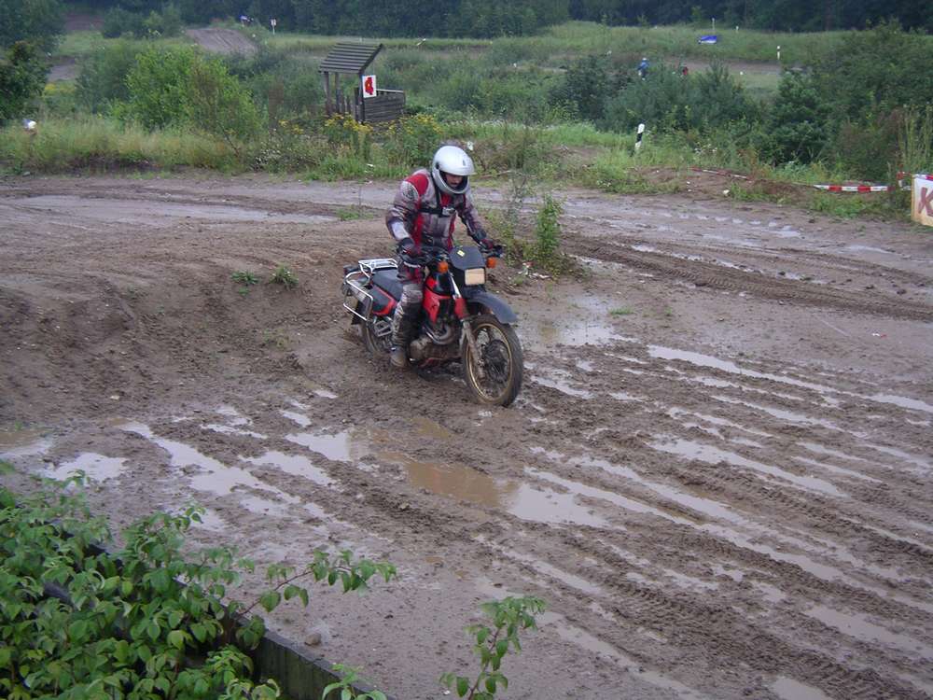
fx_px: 1698
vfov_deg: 23.3
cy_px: 350
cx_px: 466
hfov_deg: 30.7
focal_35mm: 63
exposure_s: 1/125
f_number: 3.4
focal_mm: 9.8
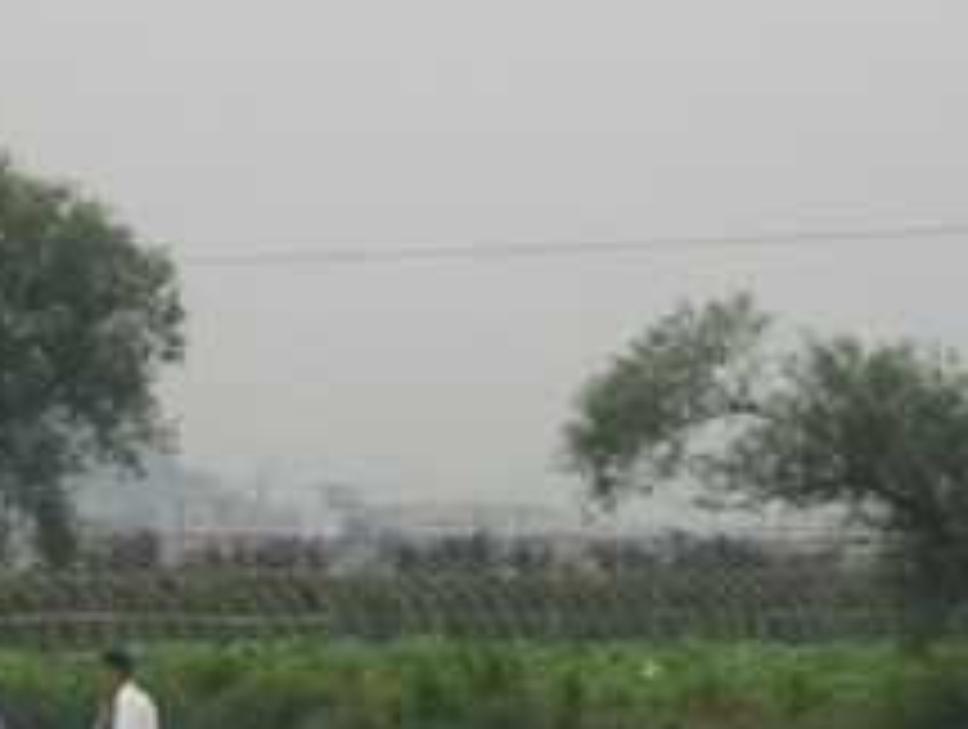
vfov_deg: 6.9
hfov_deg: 9.1
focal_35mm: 216
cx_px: -144
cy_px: 713
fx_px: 6050
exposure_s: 1/250
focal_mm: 10.2
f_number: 3.5
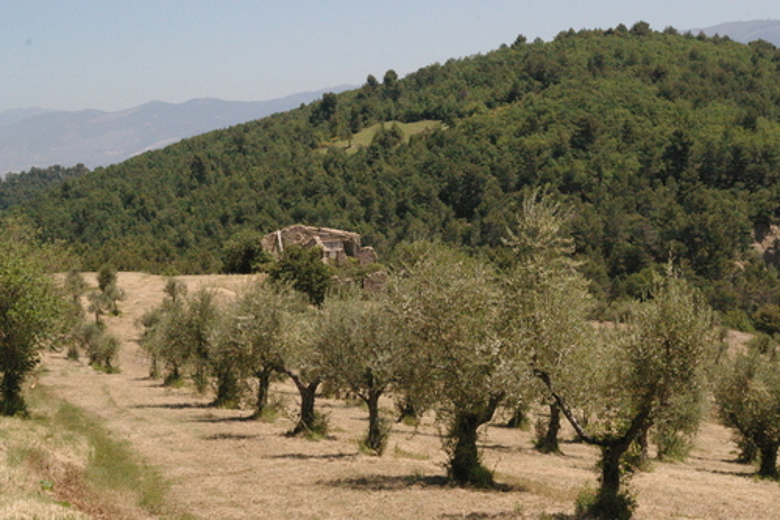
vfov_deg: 20.1
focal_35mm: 68
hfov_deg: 29.9
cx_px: 390
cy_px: 260
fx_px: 1462
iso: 3200
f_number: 13
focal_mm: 45
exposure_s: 1/2000
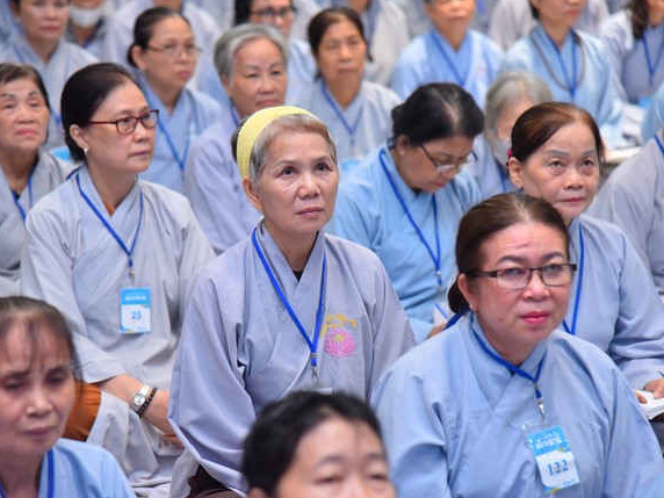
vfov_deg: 11.3
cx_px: 308
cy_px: 249
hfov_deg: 15.1
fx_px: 2513
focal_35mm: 131
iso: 1250
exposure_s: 1/100
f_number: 4.5
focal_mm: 120
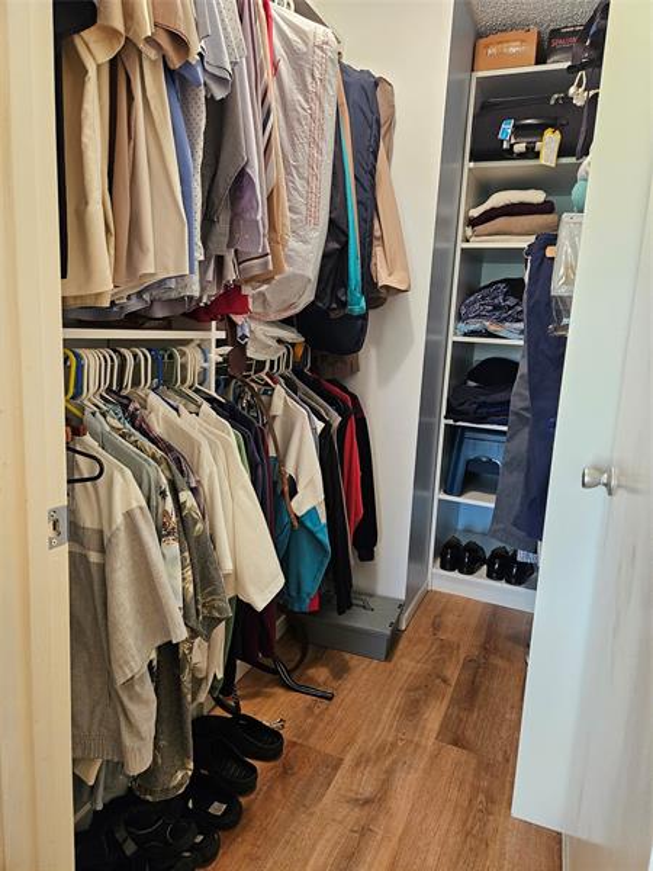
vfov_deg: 73.9
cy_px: 436
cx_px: 326
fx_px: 578
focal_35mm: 23
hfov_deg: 58.9
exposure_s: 1/120
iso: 640
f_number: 1.8
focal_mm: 5.4
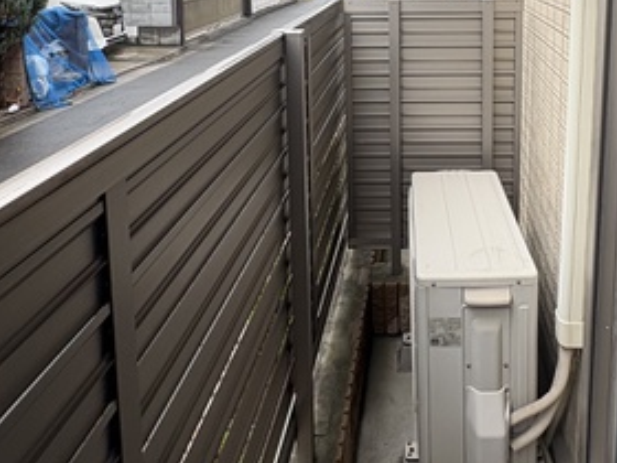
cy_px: 21
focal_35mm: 35
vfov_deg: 37.2
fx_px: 624
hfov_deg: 51.8
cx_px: 401
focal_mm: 2.22
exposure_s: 1/210
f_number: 2.2
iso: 64
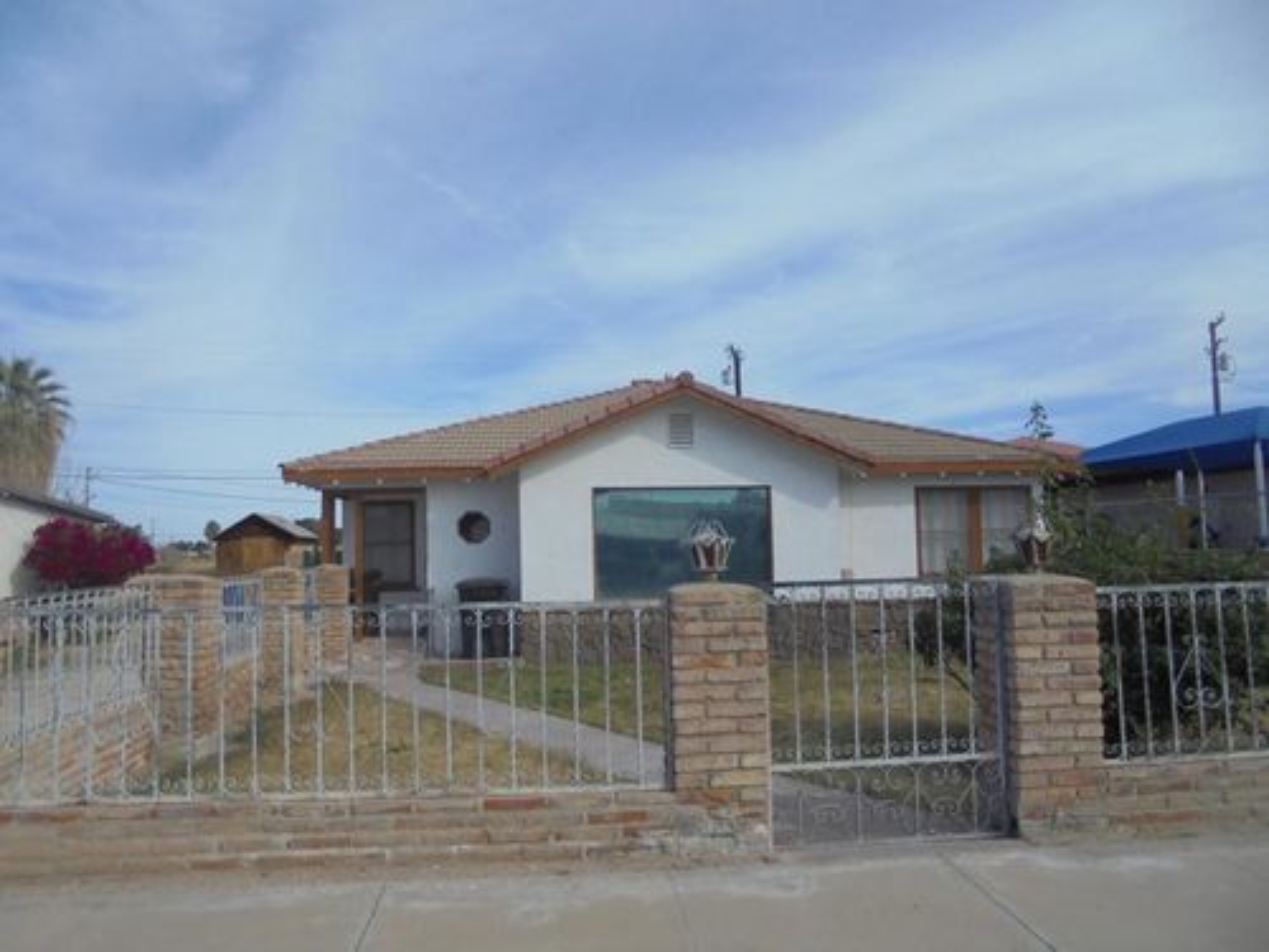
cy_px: 476
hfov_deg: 67.3
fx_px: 953
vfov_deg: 53.1
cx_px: 634
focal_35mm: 26
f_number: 11.5
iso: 100
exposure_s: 1/125
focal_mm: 4.6
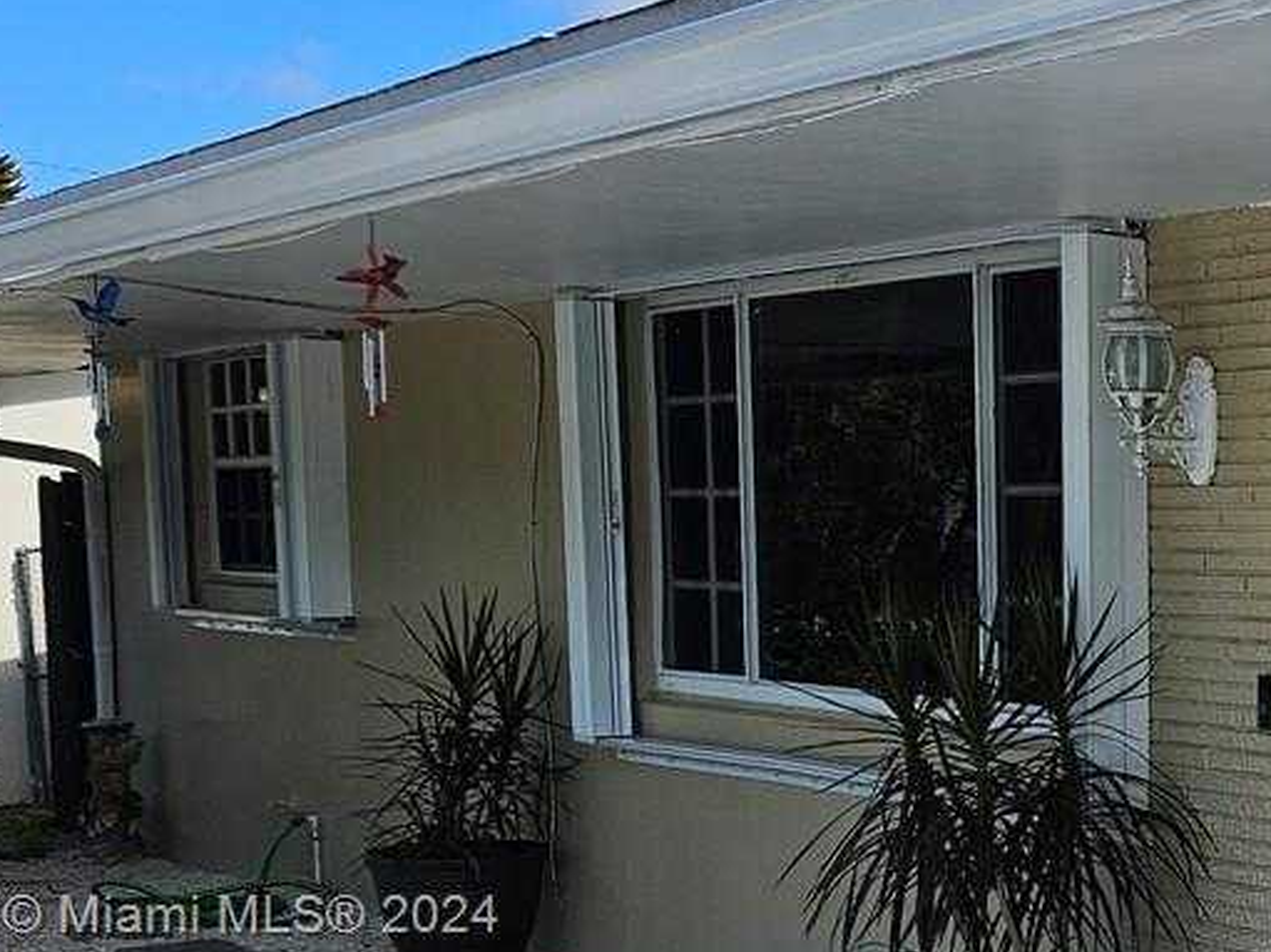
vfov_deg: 19.9
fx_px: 2643
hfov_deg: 23.6
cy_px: 920
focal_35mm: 72
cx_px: 1694
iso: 25
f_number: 1.8
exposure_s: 1/1951
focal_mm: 5.4
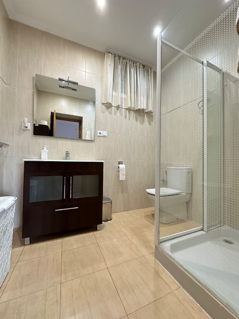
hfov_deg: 85.7
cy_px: 160
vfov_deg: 102.1
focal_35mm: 14
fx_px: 129
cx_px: 120
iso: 320
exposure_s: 1/50
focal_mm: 2.22
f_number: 2.2
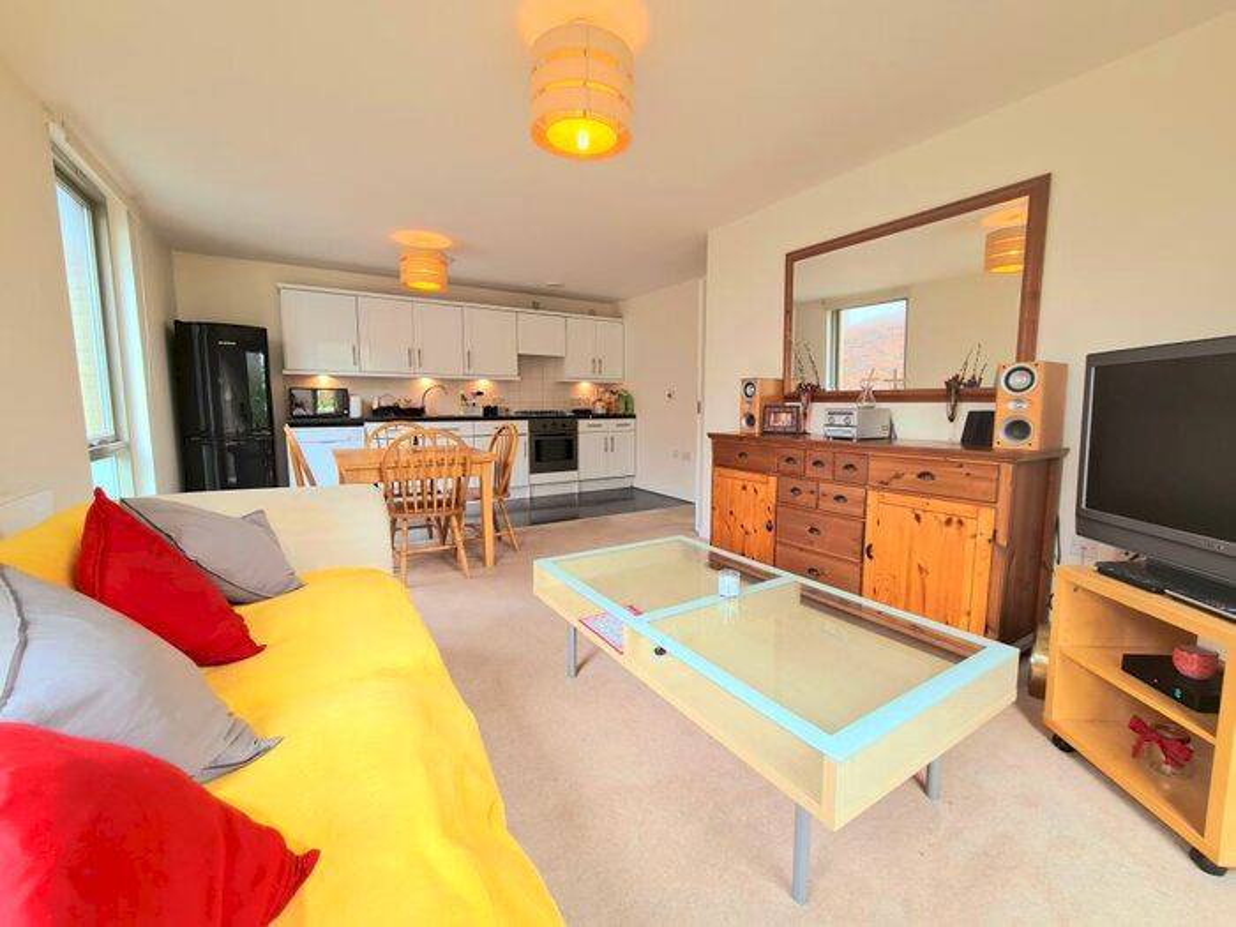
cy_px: 464
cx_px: 618
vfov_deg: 89.9
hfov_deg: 106.2
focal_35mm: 13
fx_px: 464
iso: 80
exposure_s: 1/100
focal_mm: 2.22
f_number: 2.2
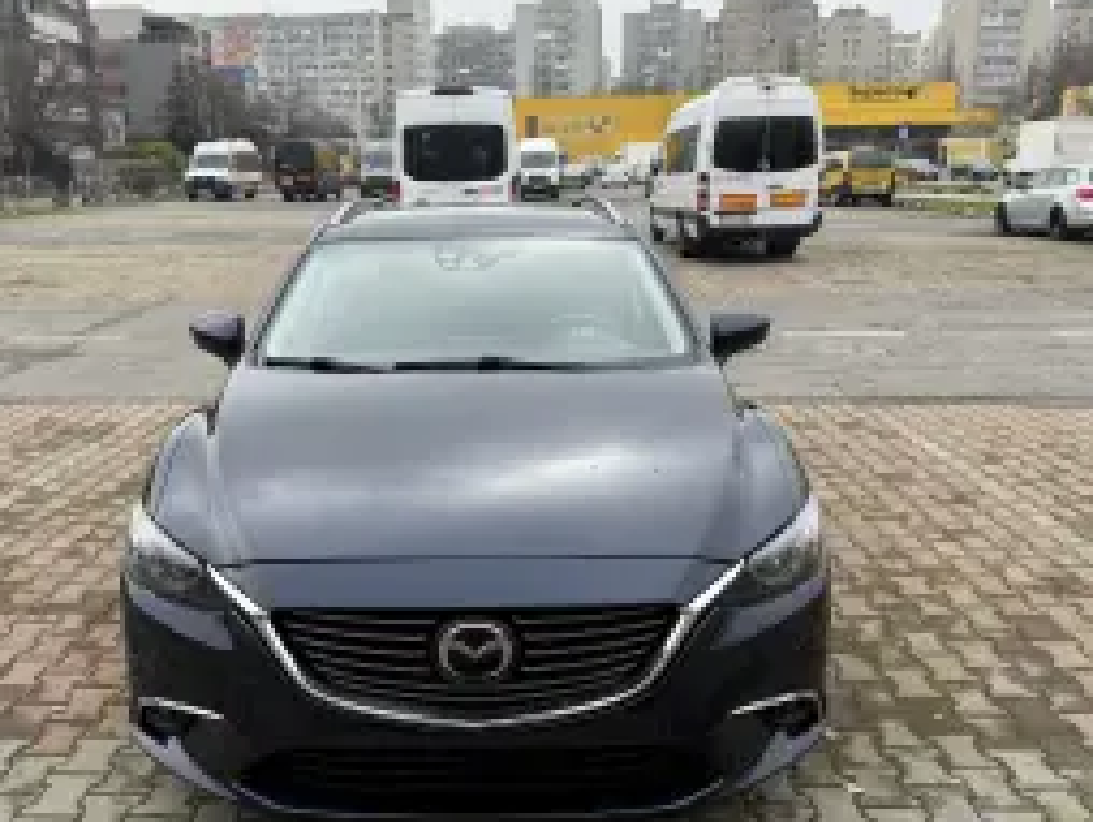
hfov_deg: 53.8
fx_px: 1075
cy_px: 456
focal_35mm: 34
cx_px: 499
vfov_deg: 41.8
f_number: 1.78
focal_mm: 6.76
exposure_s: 1/1727
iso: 80
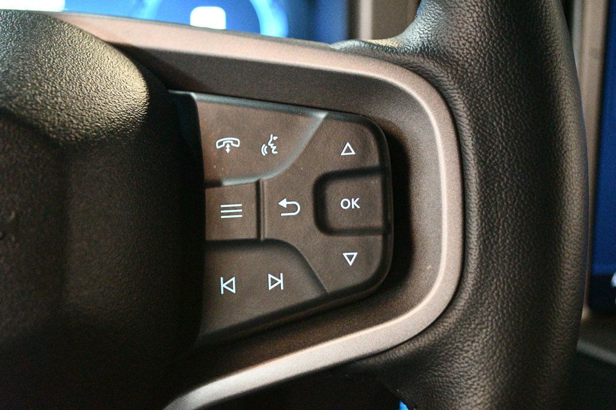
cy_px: 205
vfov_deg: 23.8
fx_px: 975
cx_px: 308
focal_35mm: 57
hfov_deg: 35.1
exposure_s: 1/60
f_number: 5
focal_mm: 38
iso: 12800
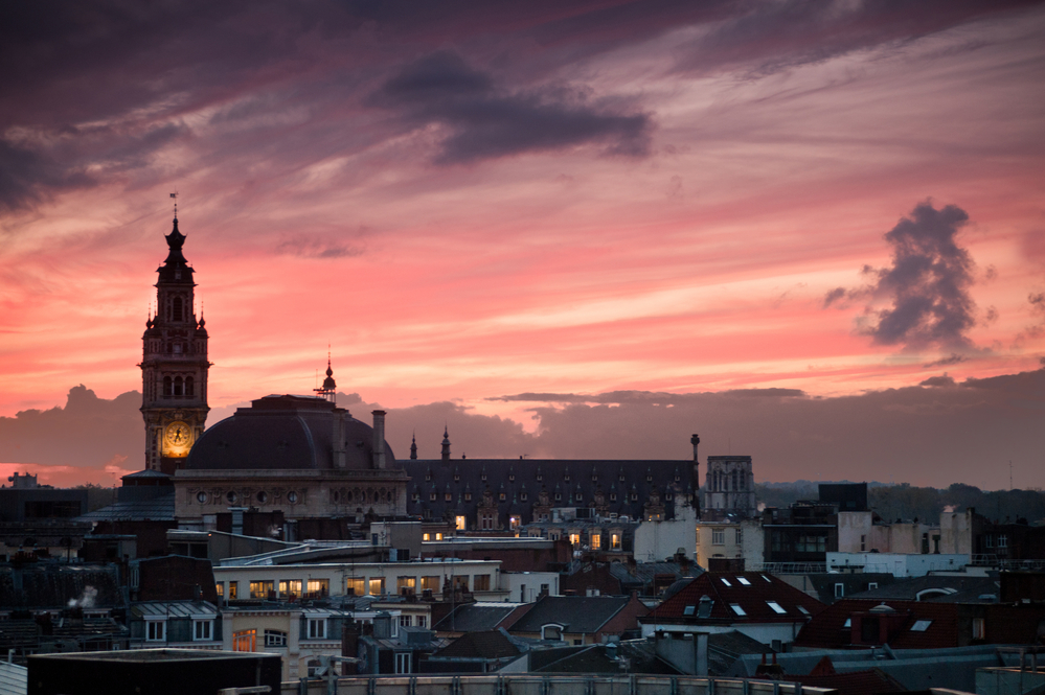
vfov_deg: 11.8
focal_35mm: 116
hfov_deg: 17.7
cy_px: 348
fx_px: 3365
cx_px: 522
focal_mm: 116
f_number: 2.8
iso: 800
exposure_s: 1/125
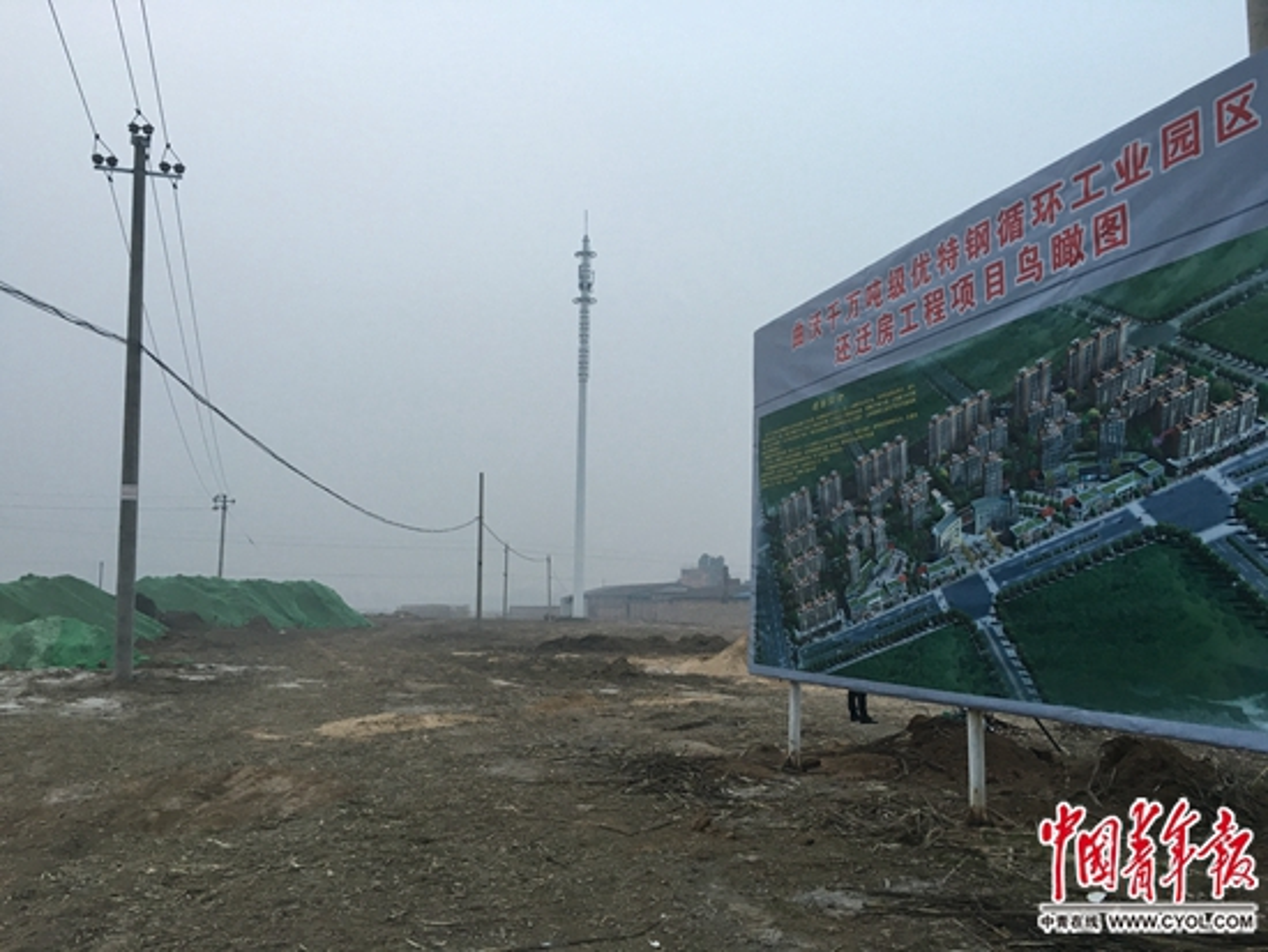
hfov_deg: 61.6
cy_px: 476
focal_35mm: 29
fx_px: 1063
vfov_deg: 48.3
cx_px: 634
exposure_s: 1/33
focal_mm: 4.15
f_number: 2.2
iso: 40
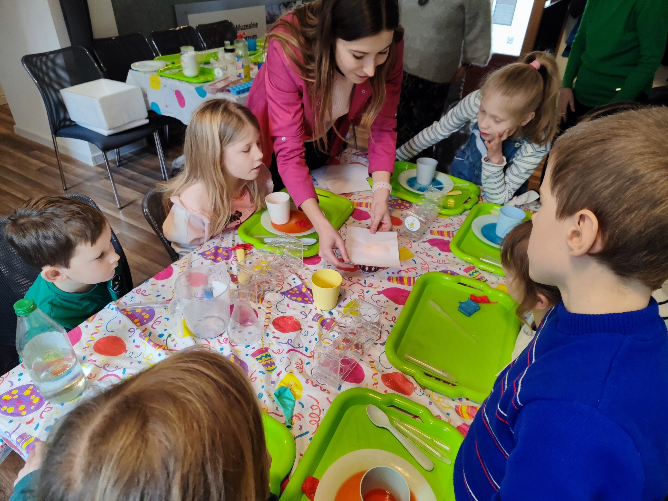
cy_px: 250
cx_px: 334
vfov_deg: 58.9
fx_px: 444
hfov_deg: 73.9
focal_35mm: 23
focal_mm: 5.4
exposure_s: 1/100
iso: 231
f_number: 1.8
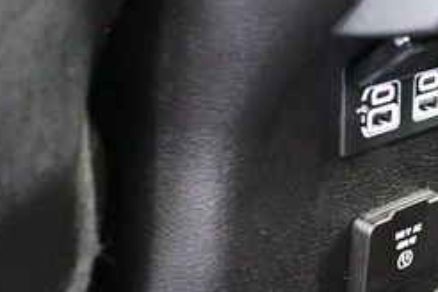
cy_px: 250
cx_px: 401
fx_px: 1144
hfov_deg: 21.2
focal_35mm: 94
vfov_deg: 14.4
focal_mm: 18
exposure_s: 1/15
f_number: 3.5
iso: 12800
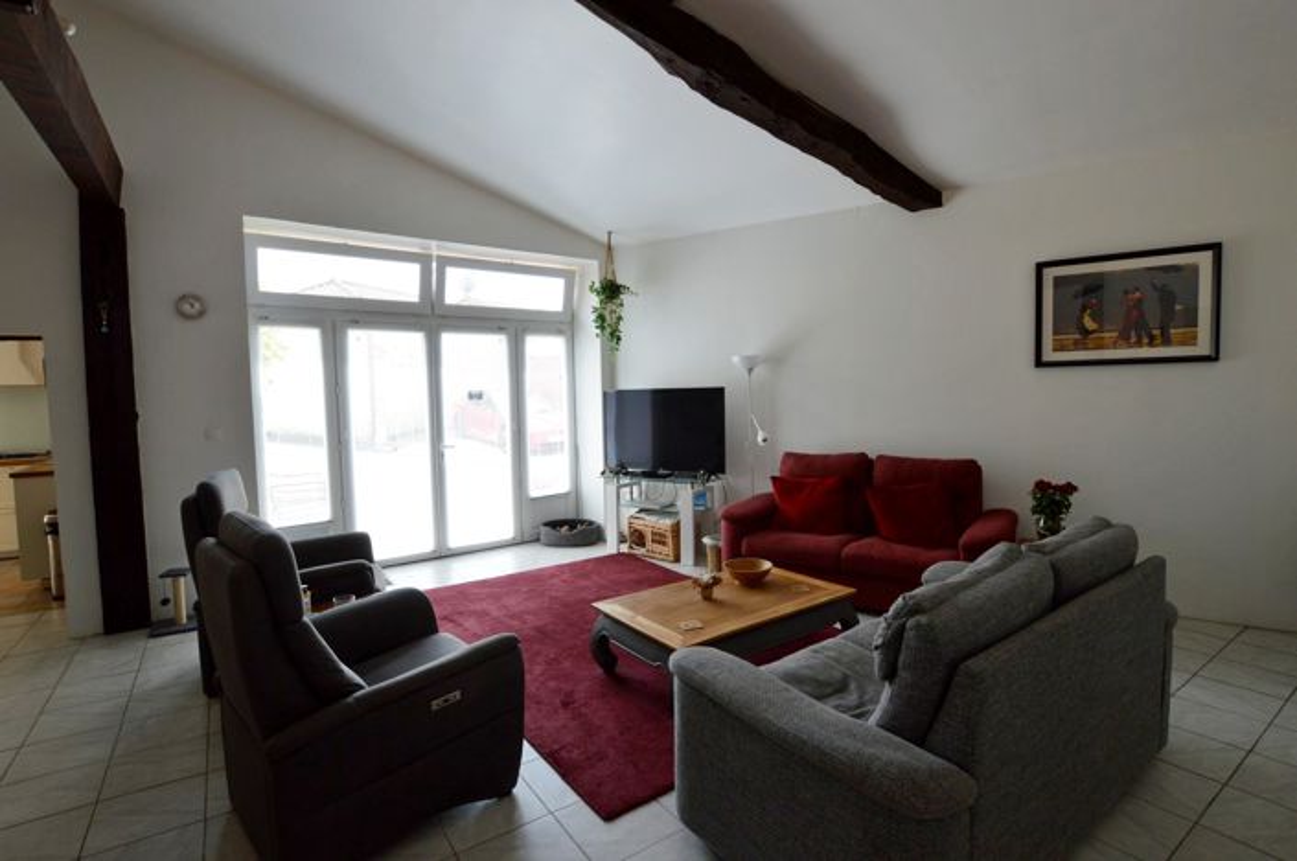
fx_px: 594
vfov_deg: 71.9
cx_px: 648
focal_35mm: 16
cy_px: 430
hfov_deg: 95.1
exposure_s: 1/125
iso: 400
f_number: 5.6
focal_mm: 11
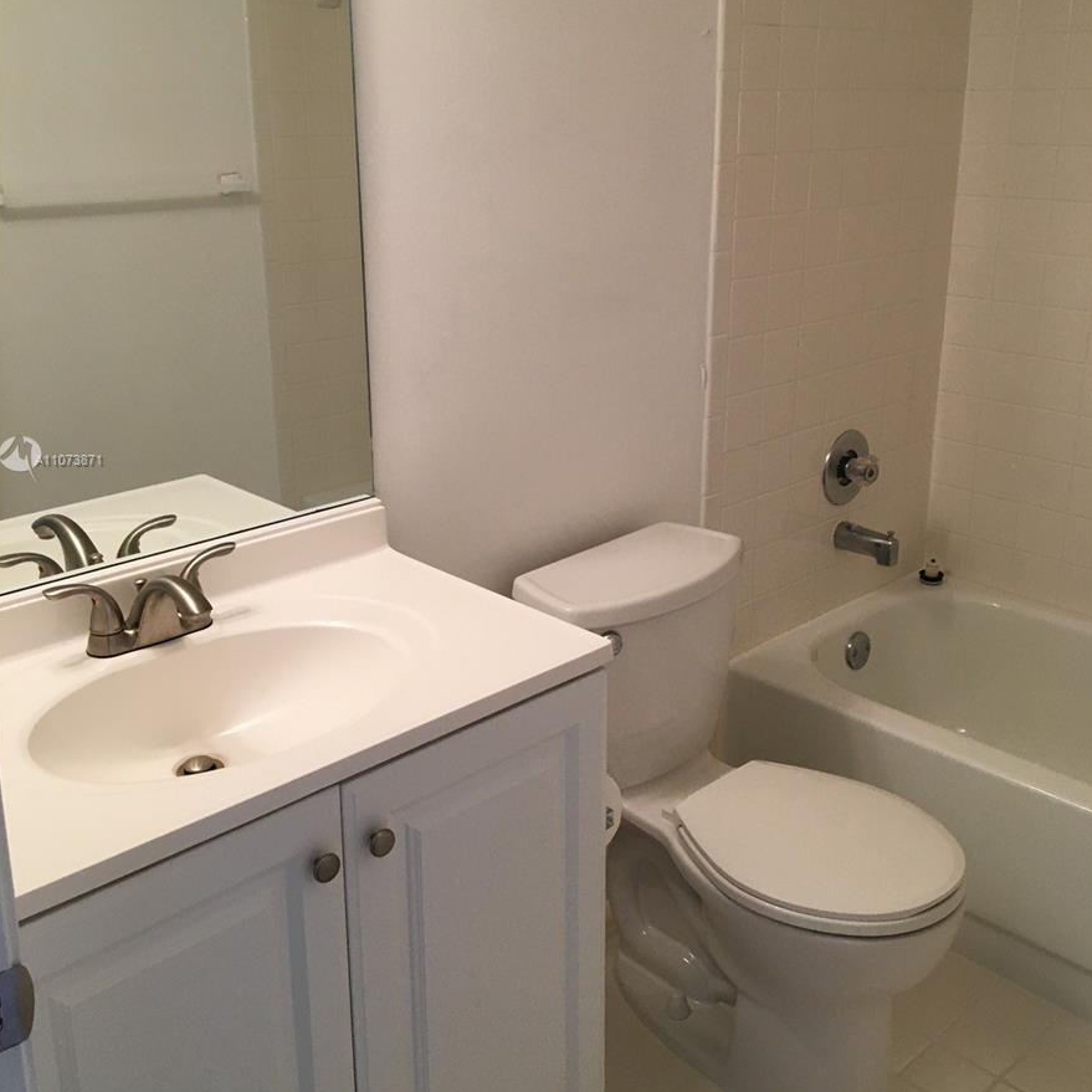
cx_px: 552
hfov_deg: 47.2
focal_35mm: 35
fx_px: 1249
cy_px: 461
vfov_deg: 47.1
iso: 40
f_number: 2.2
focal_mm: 4.15
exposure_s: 1/30
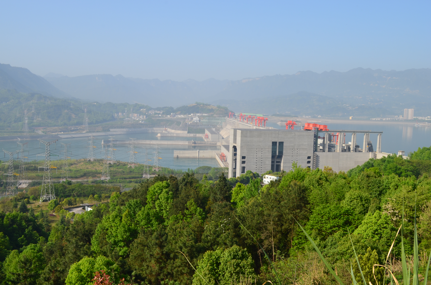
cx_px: 216
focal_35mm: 36
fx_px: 430
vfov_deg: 36.7
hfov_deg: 53.2
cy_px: 142
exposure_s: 1/125
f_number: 11
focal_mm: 24
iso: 125
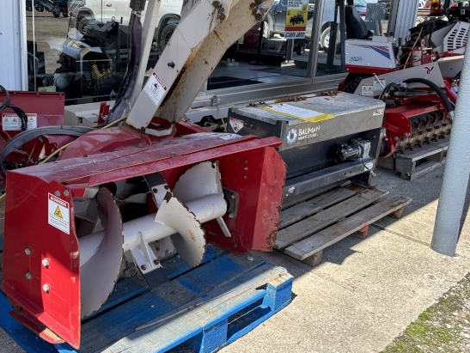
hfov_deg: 48.0
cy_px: 136
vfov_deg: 37.6
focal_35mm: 38
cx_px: 152
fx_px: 516
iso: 50
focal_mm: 5.96
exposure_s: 1/775
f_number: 1.6
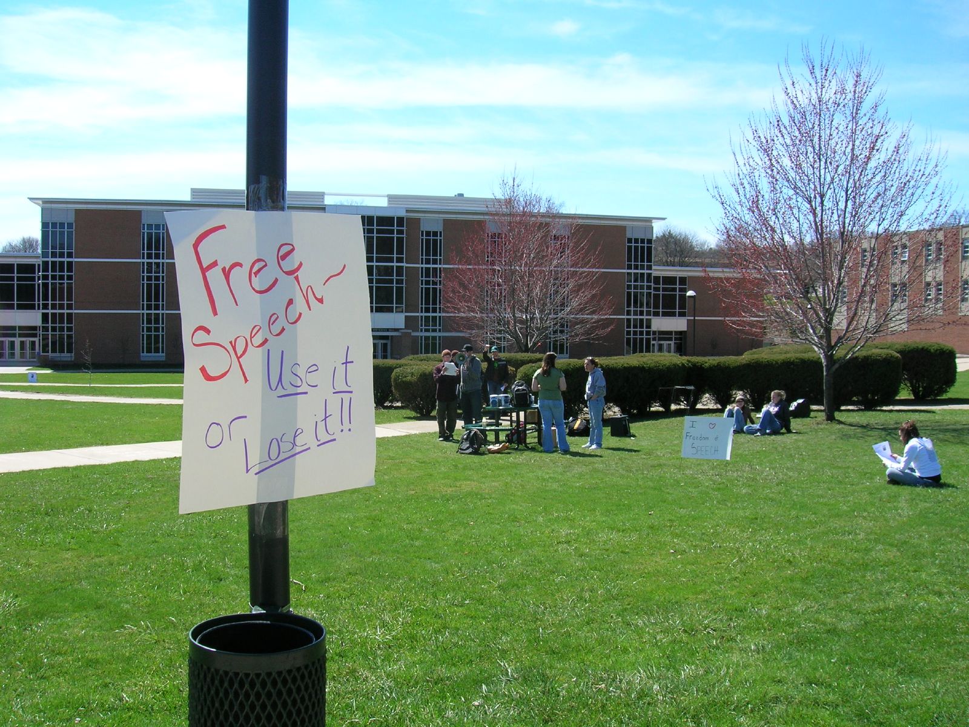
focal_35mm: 34
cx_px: 484
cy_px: 364
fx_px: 952
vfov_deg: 41.8
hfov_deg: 54.0
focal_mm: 5.7
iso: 50
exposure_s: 1/243
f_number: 4.9
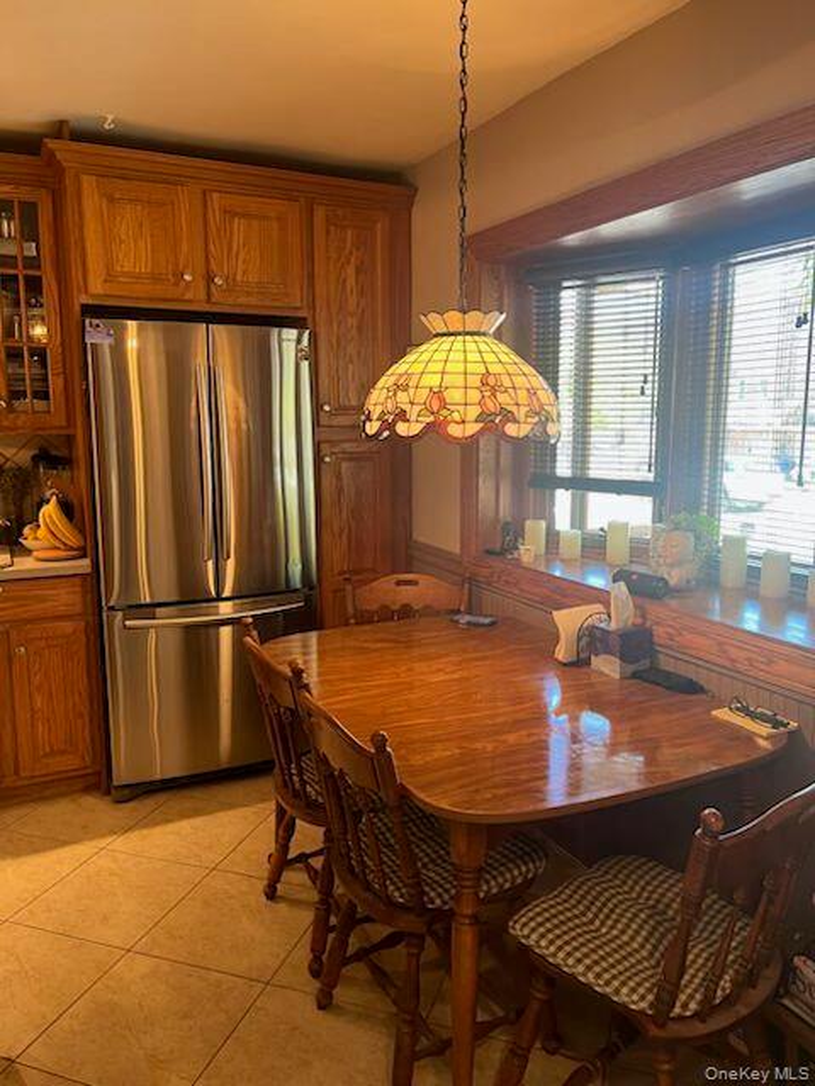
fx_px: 816
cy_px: 543
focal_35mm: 26
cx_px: 408
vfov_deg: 67.3
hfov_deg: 53.1
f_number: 1.6
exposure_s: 1/60
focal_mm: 5.1
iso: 160
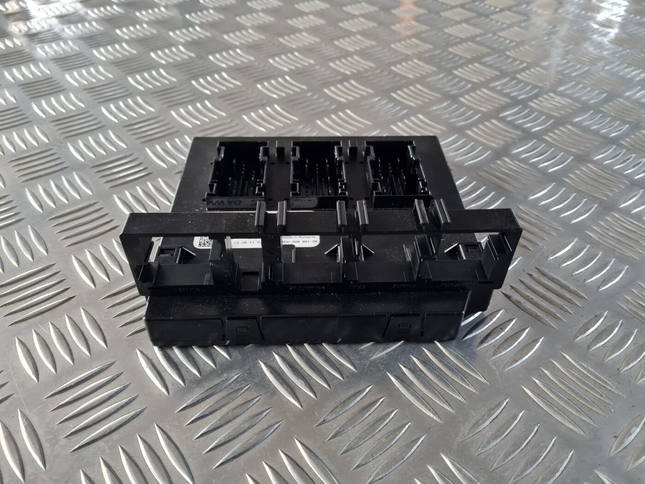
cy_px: 242
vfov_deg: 53.1
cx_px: 322
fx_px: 484
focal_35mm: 26
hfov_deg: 67.3
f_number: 1.8
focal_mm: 5.4
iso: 320
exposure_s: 1/100
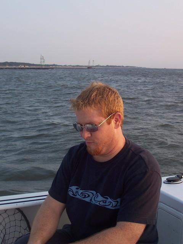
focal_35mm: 57
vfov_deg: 33.8
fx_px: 402
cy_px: 122
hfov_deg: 25.7
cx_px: 92
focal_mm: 8.6
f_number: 3.4
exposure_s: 1/250
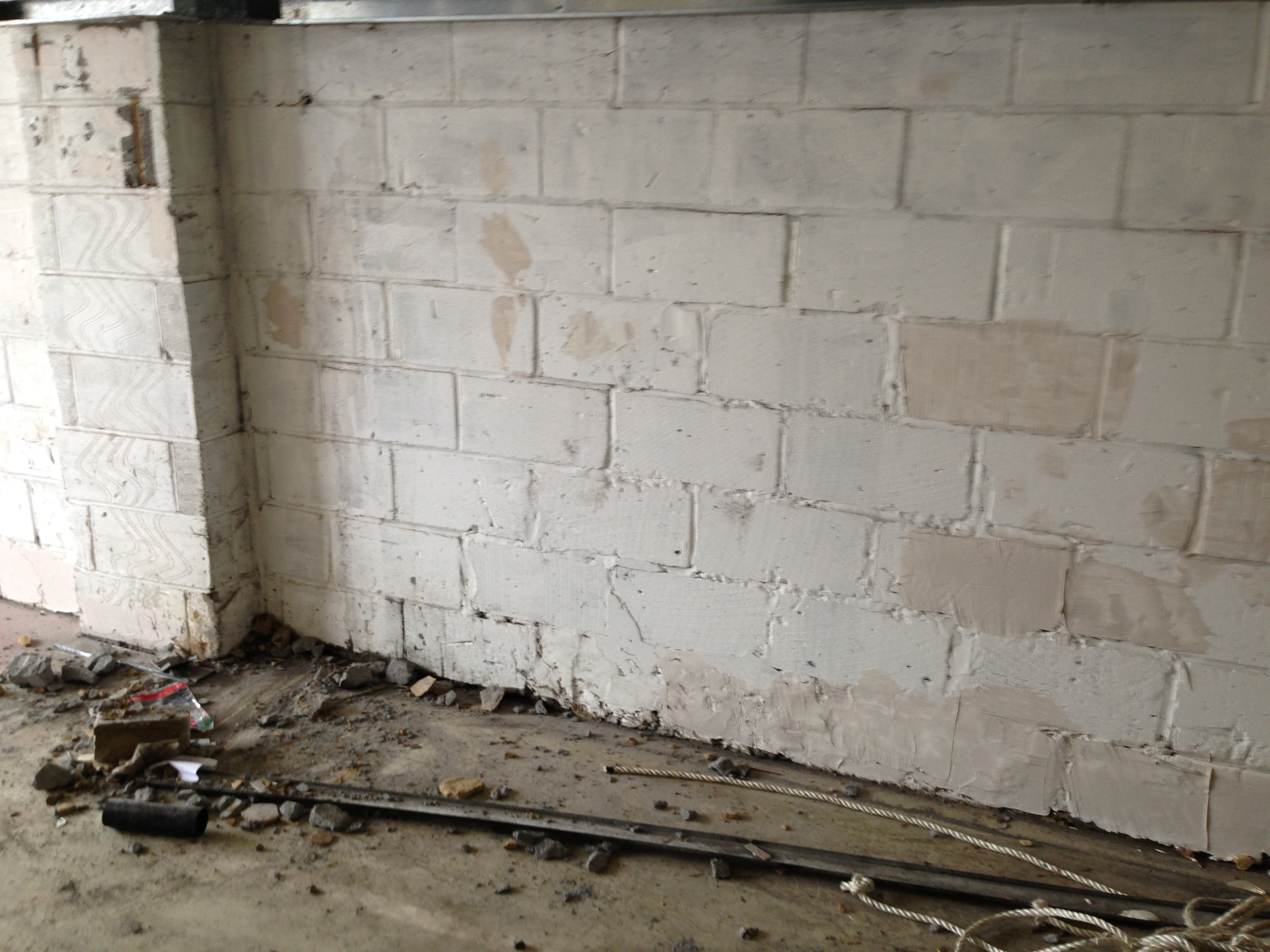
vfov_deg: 42.9
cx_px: 635
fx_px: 1211
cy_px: 476
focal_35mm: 33
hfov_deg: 55.4
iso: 50
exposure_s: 1/20
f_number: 2.4
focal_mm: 4.13
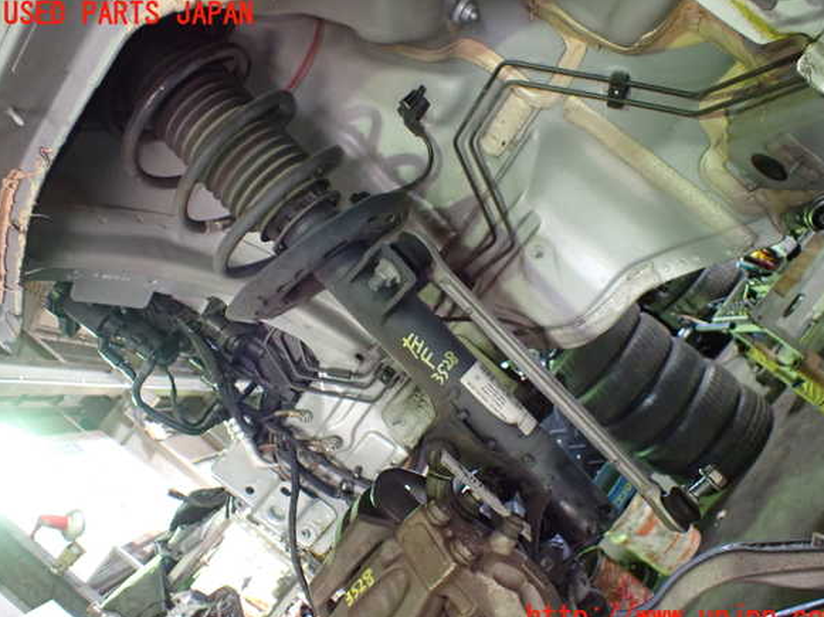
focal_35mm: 31
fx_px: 737
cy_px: 316
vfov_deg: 45.4
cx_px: 421
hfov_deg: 58.4
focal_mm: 5.4
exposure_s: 1/50
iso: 800
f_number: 2.3
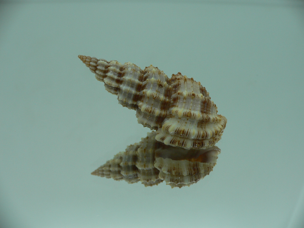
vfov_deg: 40.7
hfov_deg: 52.6
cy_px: 114
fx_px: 307
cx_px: 152
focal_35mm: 35
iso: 80
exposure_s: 1/80
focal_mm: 4.6
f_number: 2.8
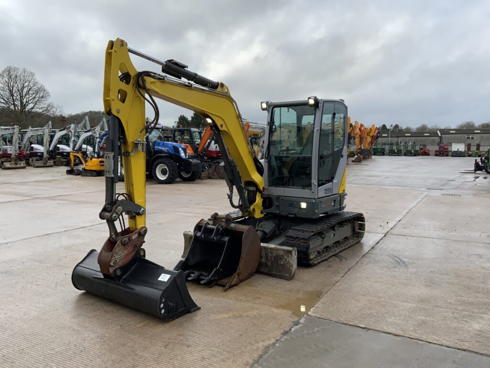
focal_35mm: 29
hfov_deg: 61.7
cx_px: 245
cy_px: 184
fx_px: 411
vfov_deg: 48.2
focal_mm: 3
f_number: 1.8
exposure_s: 1/759
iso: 16
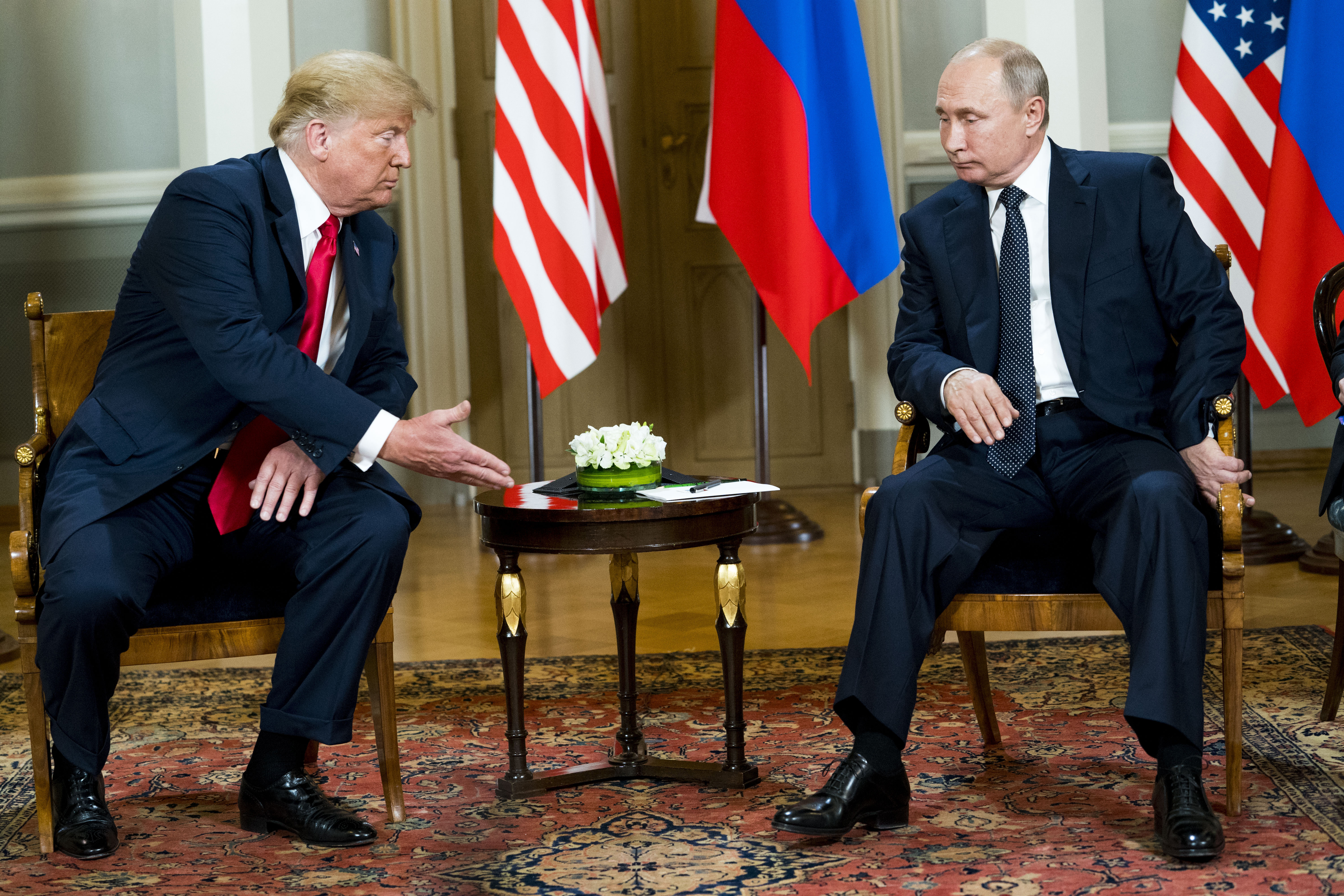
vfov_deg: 19.5
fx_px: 2613
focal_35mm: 70
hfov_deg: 28.8
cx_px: 672
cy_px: 448
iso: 6400
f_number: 4
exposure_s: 1/400
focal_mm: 70
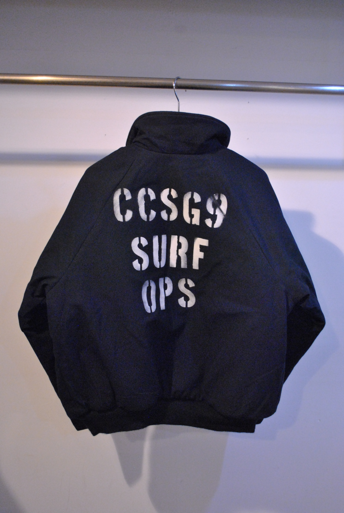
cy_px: 256
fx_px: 557
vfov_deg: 49.5
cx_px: 172
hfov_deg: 34.3
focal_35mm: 39
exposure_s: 1/50
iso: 1600
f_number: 4.2
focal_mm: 26
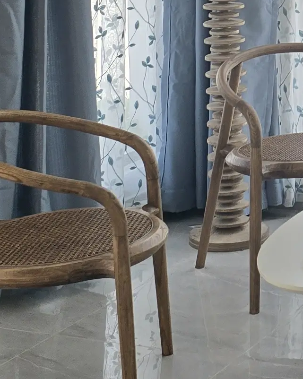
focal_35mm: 112
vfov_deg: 16.4
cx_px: 554
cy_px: -85
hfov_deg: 12.5
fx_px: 1256
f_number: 1.7
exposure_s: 1/180
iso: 32
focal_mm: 6.3
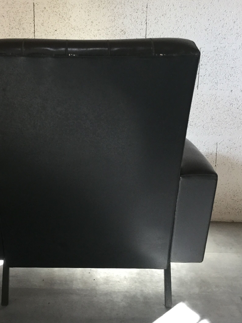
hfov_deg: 30.0
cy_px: 157
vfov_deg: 39.7
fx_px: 447
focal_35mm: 48
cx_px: 79
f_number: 2.4
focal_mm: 3.3
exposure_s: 1/33
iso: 64
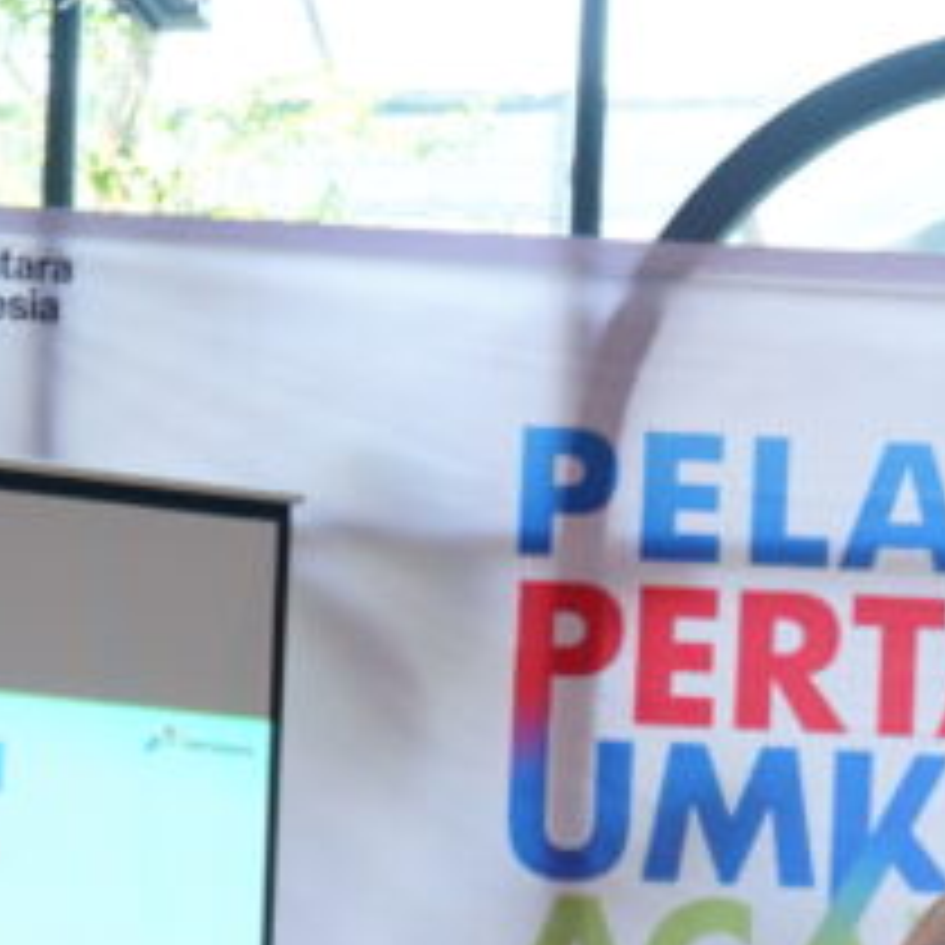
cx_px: 1148
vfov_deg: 12.5
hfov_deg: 12.4
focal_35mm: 137
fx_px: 4231
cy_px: 1094
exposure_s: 1/100
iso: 400
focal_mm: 22
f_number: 4
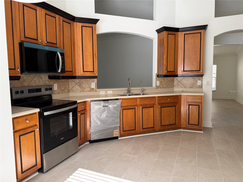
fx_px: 168
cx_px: 122
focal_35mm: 24
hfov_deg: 71.6
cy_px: 91
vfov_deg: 56.8
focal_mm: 6.76
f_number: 1.78
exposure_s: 1/197
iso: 100
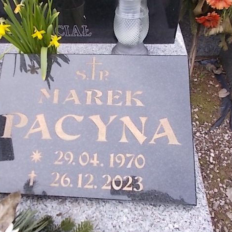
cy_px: 117
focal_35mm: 31
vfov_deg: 52.5
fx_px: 235
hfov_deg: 52.4
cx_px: 103
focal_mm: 4.6
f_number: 3.2
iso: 80
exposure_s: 1/125
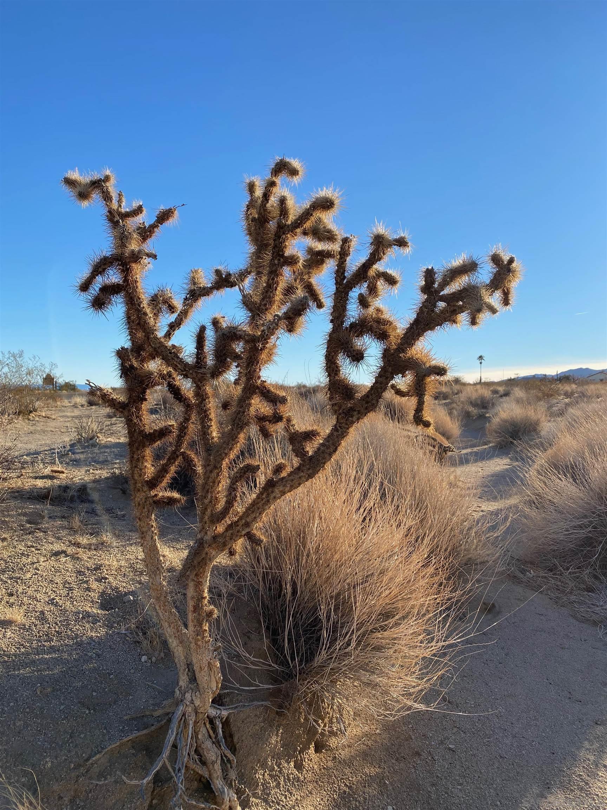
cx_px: 304
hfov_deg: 53.1
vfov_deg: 67.3
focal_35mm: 26
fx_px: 608
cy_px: 405
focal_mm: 4.25
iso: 32
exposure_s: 1/2410
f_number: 1.8
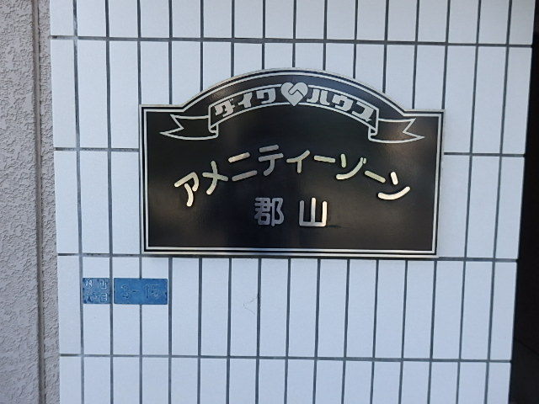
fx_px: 389
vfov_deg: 54.9
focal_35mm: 25
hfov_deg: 69.4
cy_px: 202
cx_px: 270
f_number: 3
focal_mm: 4.5
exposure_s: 1/320
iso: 125
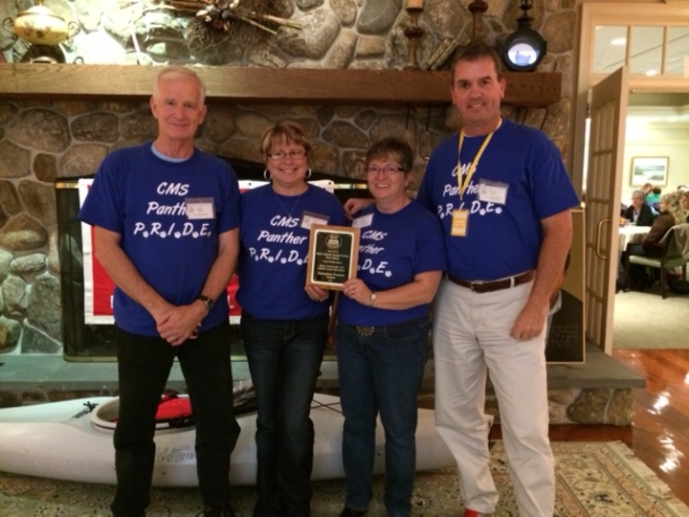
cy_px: 258
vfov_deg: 48.2
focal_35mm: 29
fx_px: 577
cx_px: 344
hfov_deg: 61.7
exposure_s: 1/15
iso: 500
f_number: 2.2
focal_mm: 4.15
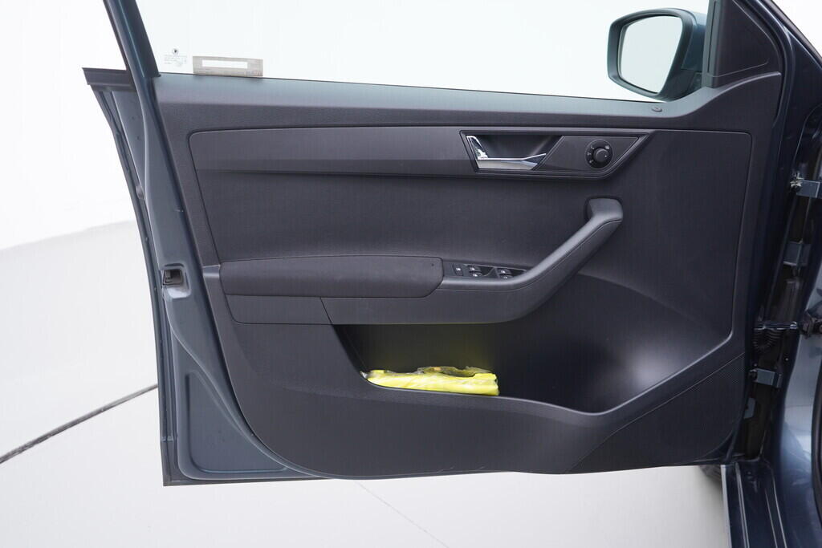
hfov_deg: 53.1
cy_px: 274
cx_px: 411
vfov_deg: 36.9
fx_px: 822
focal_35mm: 36
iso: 125
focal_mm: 24
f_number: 3.2
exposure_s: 1/40
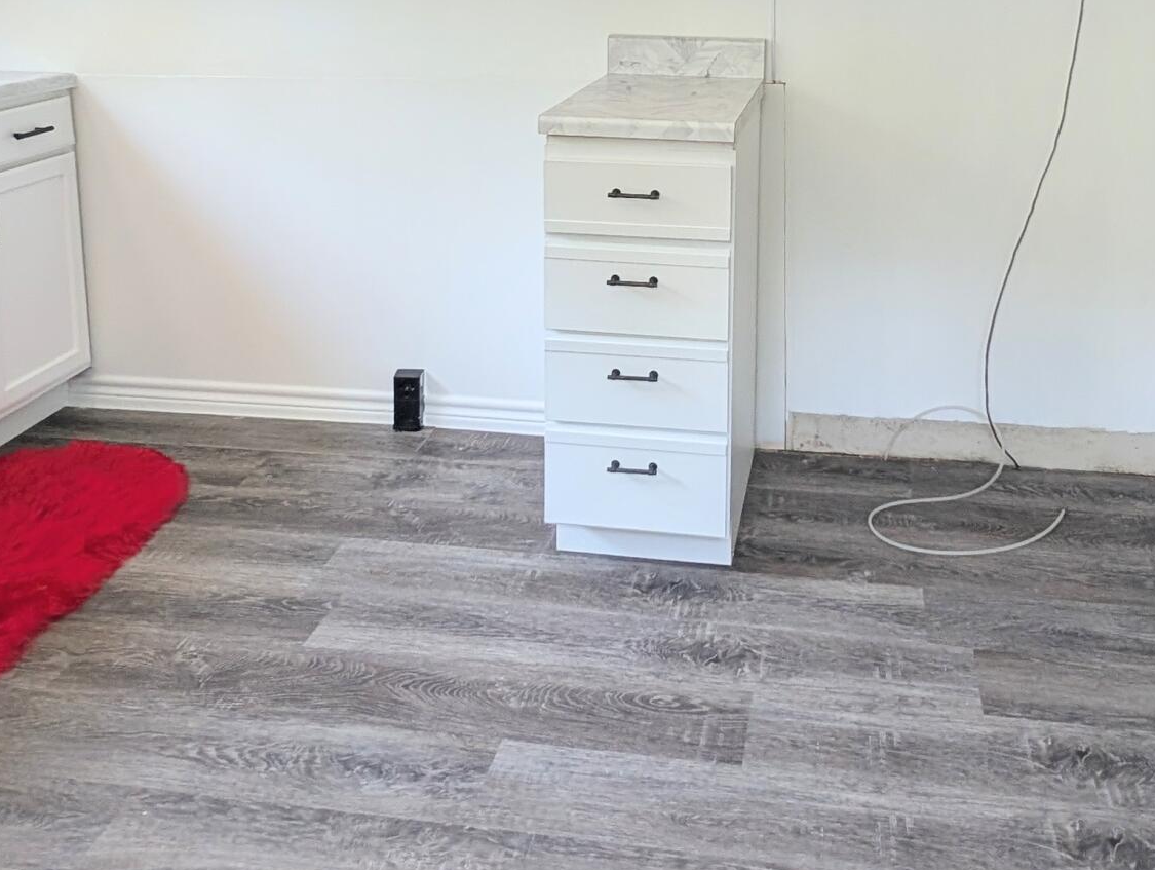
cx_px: 680
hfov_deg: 56.4
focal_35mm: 32
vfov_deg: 40.3
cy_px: 55
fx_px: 1069
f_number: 1.95
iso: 39
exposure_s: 1/108
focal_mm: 2.23
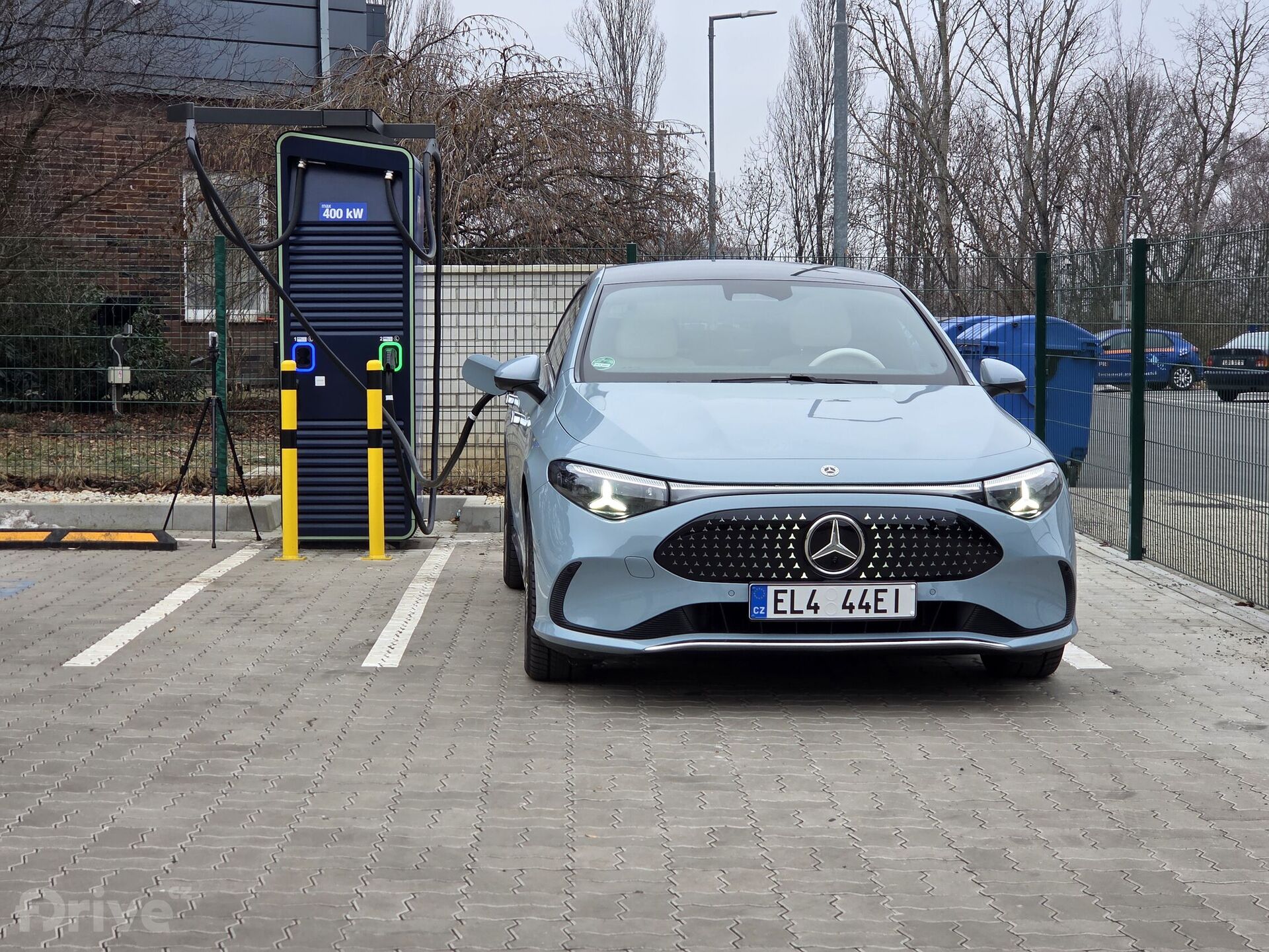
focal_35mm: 69
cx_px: 634
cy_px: 476
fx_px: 2529
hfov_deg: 28.2
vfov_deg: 21.3
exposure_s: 1/111
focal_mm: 7
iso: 32
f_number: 2.4
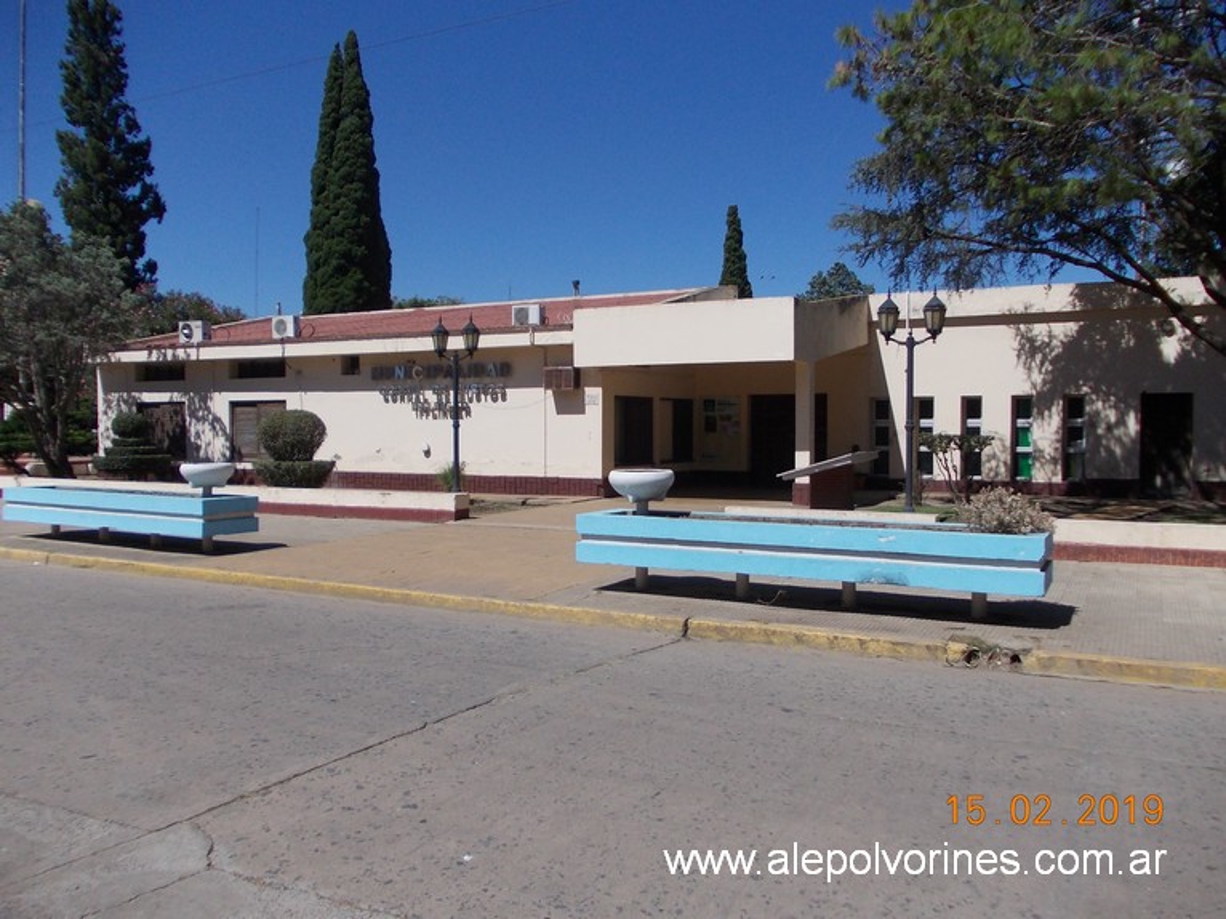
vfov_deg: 49.7
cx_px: 613
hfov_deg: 63.5
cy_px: 460
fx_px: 991
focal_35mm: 28
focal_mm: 4
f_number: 5.4
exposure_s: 1/640
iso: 80
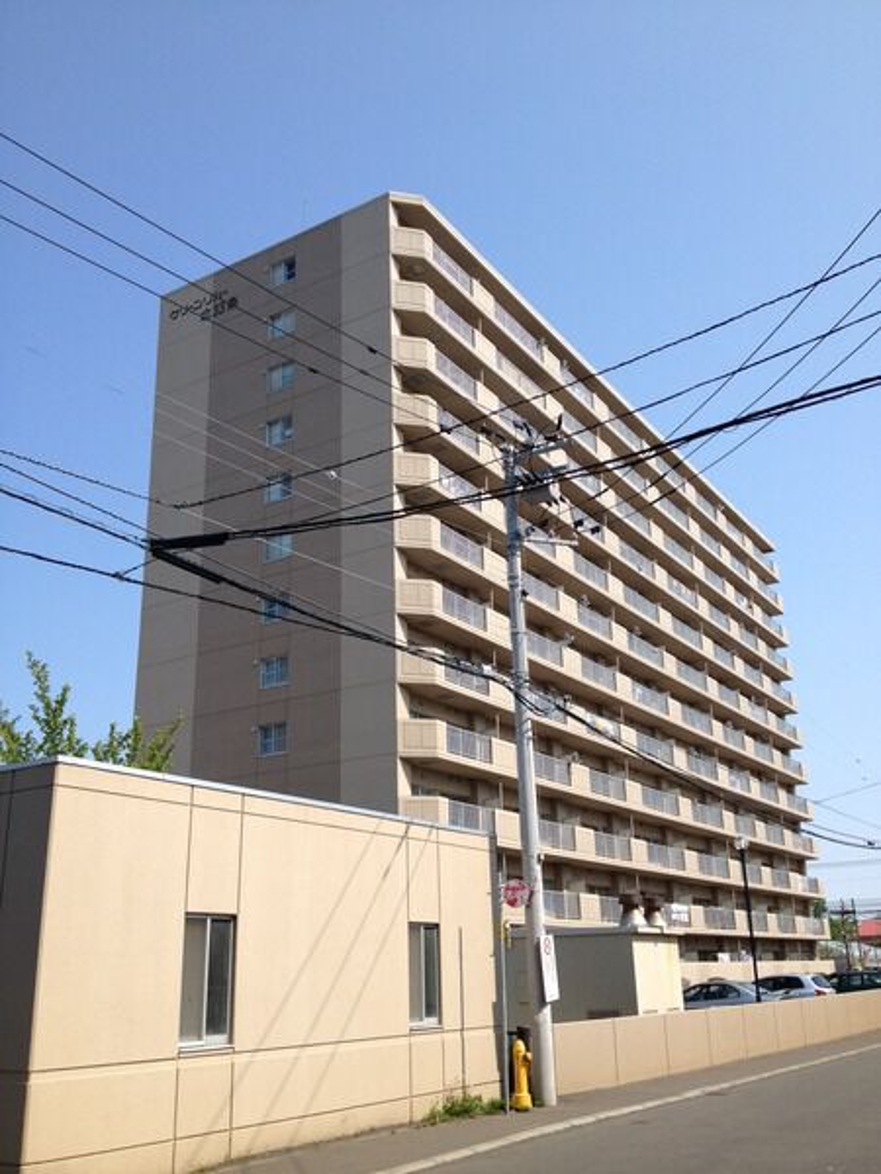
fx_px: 1188
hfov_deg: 40.7
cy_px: 587
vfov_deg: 52.6
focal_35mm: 35
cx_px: 440
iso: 50
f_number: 2.4
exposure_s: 1/1493
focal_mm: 4.28
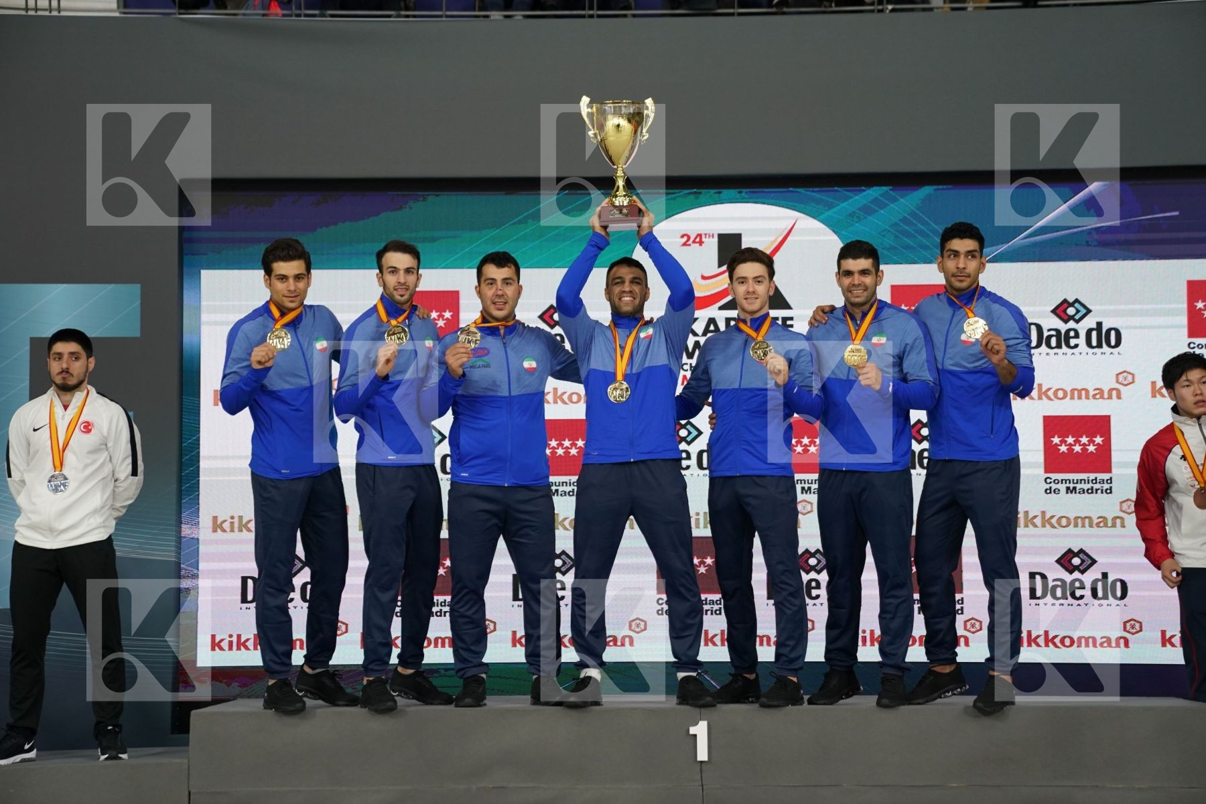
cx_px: 603
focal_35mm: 70
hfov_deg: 28.8
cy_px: 402
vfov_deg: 19.5
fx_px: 2345
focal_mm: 70
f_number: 2.8
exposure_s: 1/250
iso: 1600
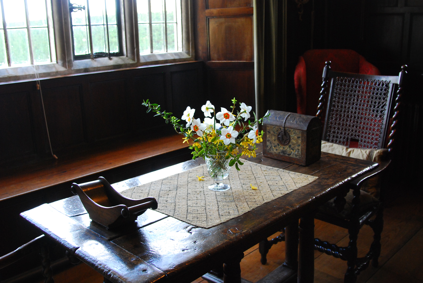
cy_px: 142
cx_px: 212
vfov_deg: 37.0
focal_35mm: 36
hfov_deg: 53.1
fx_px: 424
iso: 800
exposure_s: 1/60
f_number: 4
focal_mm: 24
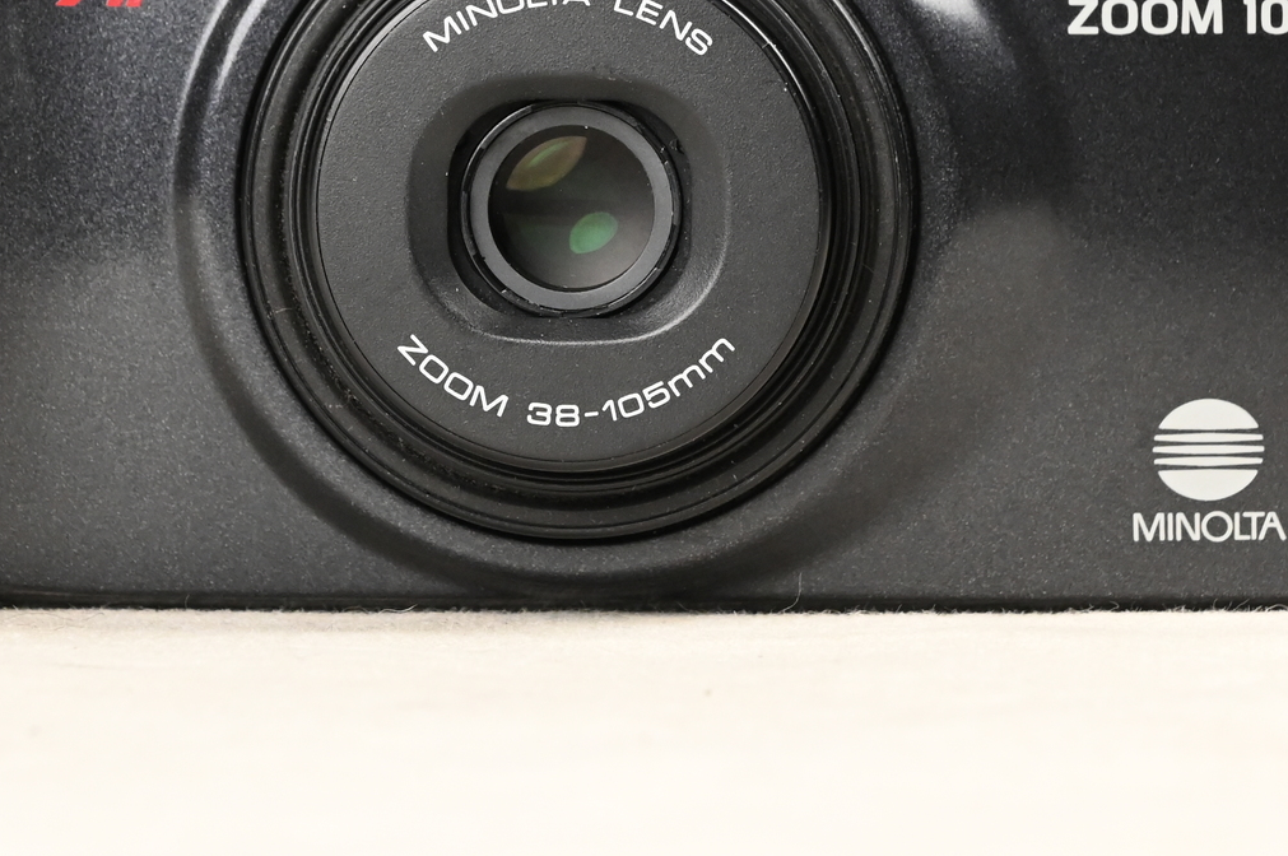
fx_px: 10187
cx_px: 526
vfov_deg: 4.8
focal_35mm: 285
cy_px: -4
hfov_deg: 7.2
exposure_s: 1/100
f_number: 14
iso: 3200
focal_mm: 120
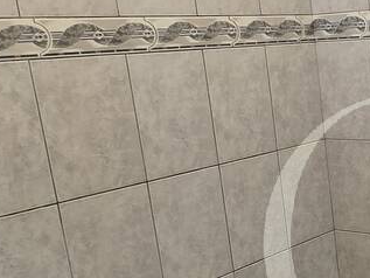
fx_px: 631
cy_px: 208
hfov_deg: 27.7
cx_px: 468
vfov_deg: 24.6
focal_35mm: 59
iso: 500
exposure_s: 1/60
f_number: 2.2
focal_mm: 2.2
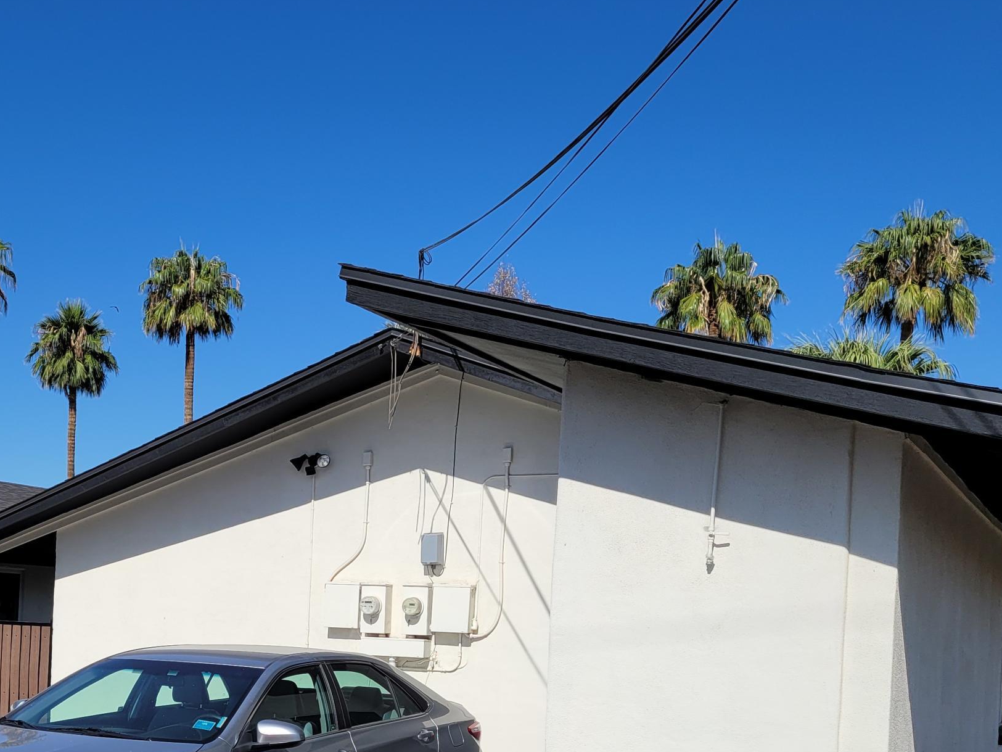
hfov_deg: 38.2
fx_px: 1390
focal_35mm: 48
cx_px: 199
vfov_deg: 29.3
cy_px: 645
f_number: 1.8
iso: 40
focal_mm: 5.4
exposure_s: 1/4373
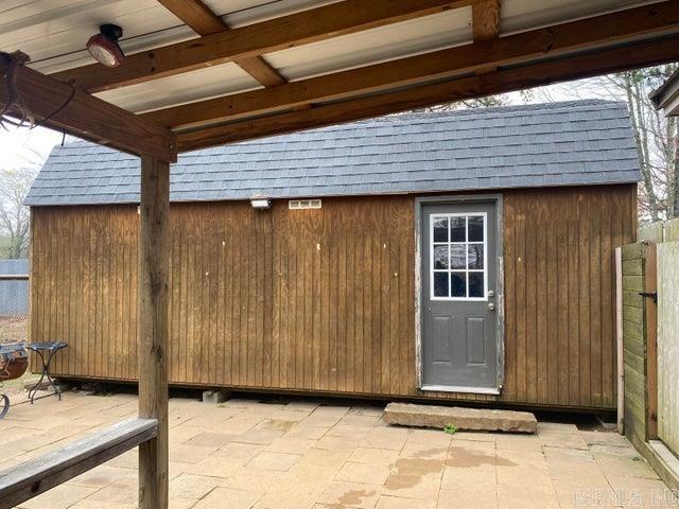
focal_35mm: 26
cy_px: 254
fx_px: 510
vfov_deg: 53.1
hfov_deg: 67.3
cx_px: 340
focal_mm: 4.25
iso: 50
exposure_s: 1/121
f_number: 1.8
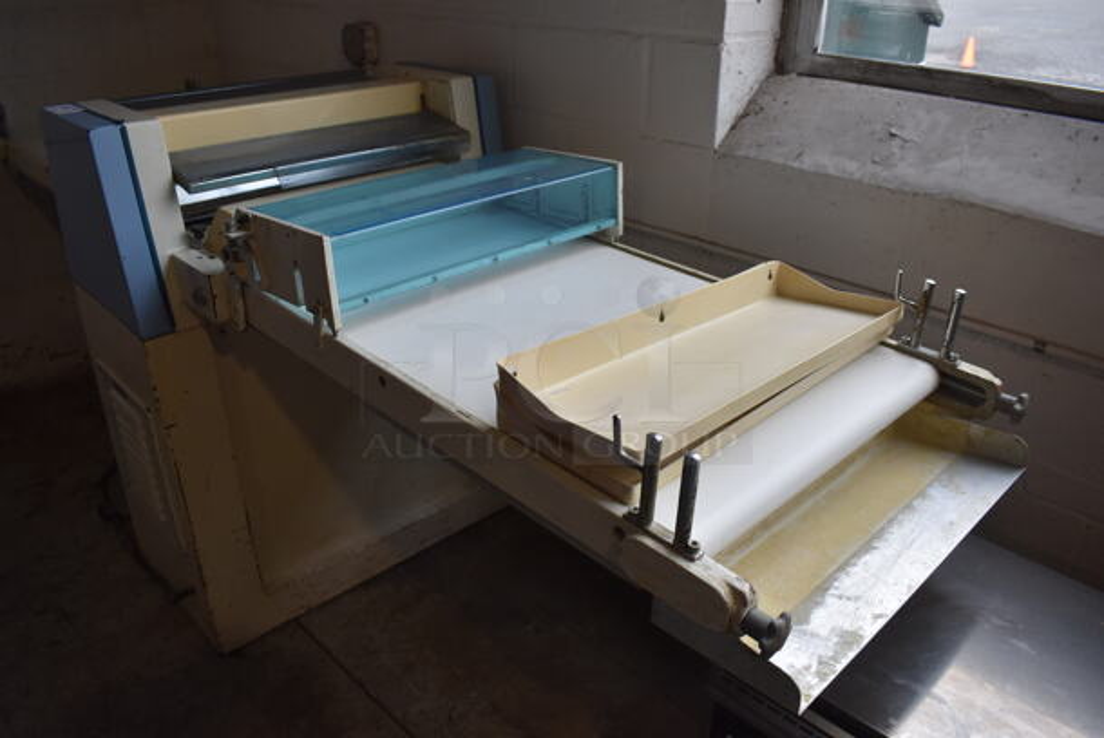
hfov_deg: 67.3
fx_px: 829
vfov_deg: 48.0
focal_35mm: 27
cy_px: 369
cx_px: 552
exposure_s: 1/250
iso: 400
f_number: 5
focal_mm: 18
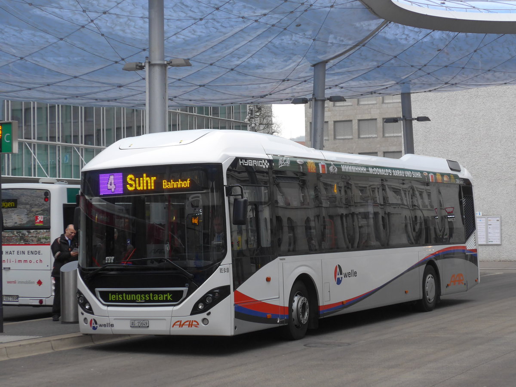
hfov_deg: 24.4
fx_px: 1193
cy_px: 194
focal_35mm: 80
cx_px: 258
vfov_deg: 18.4
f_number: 4.4
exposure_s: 1/80
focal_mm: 16
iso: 200
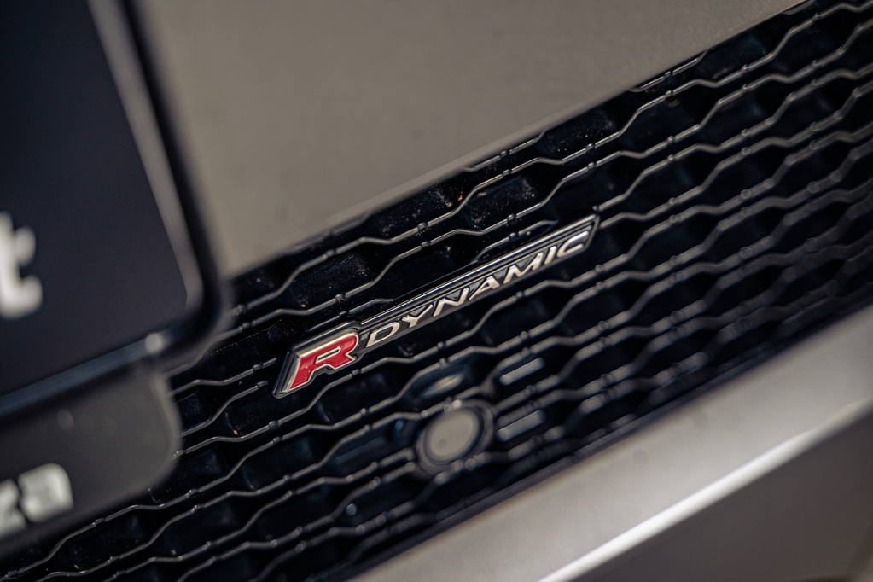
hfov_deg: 27.0
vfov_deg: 18.2
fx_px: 1819
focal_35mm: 75
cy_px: 291
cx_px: 436
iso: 250
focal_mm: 75
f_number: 2.8
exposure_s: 1/160
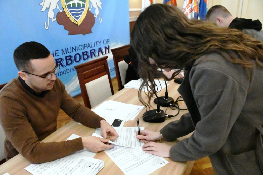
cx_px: 132
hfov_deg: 67.4
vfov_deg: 48.0
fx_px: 197
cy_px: 88
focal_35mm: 27
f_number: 6.3
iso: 51200
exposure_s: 1/2500
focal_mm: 18
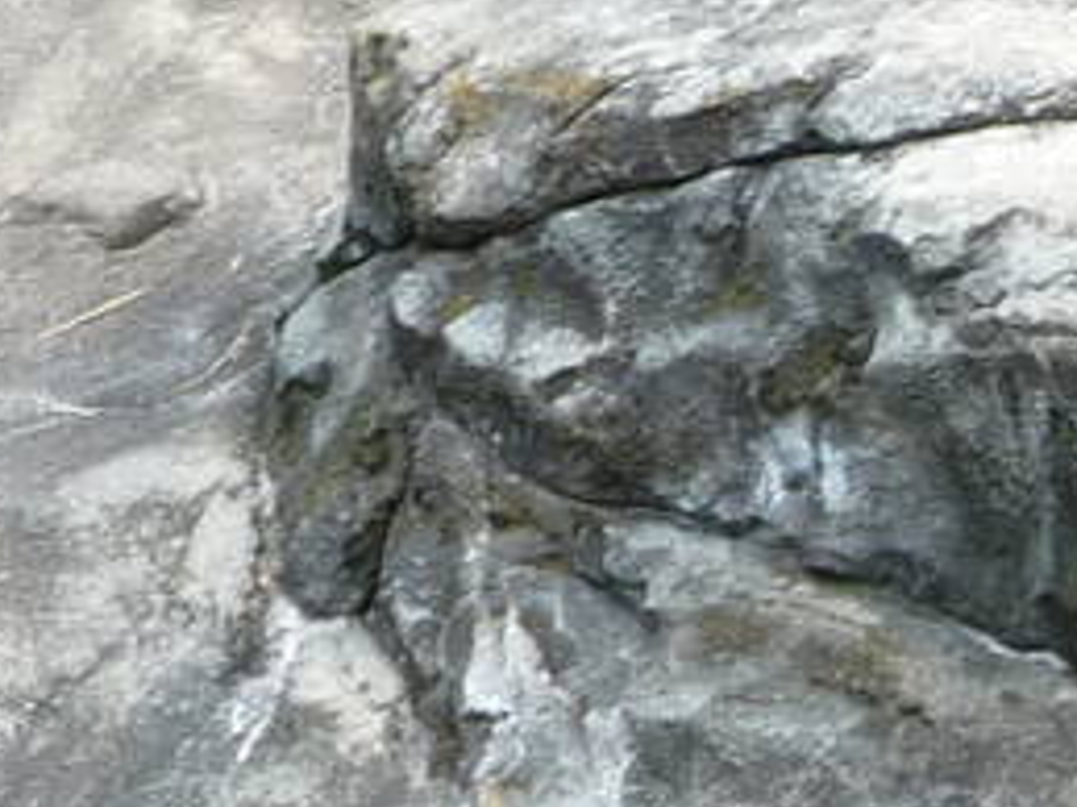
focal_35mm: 173
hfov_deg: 10.3
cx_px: 2366
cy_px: -370
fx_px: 5380
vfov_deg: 8.4
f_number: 3.3
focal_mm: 4.7
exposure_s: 1/80
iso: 100
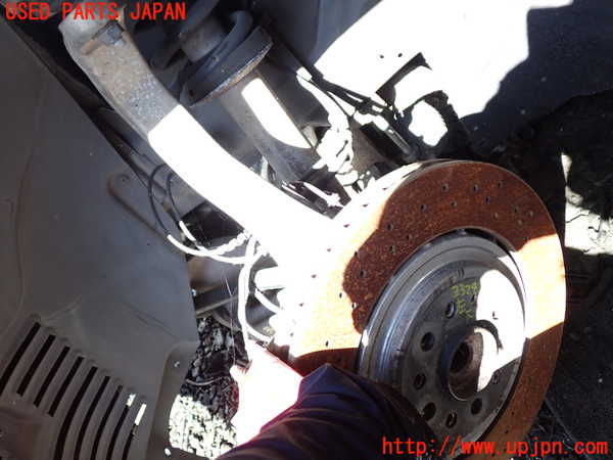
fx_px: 531
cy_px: 230
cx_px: 306
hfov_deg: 60.0
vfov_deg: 46.8
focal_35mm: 30
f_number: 2.3
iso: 100
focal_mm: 5.4
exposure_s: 1/80
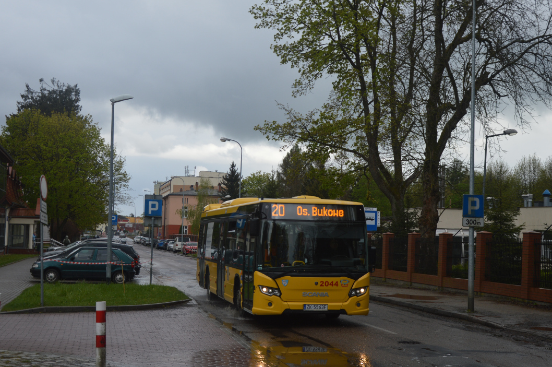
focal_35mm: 59
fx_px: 904
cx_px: 281
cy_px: 182
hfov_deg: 34.0
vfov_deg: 22.9
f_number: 4.2
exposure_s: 1/320
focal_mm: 32
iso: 100
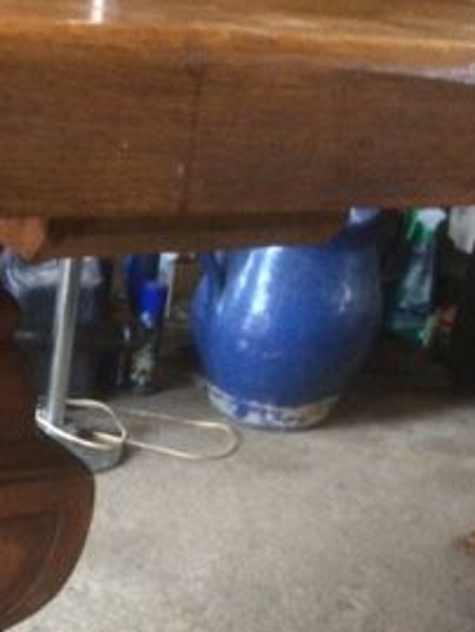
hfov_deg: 20.9
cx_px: 56
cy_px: 742
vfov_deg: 25.5
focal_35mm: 69
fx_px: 1261
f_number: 2.2
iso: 250
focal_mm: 4.15
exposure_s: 1/33
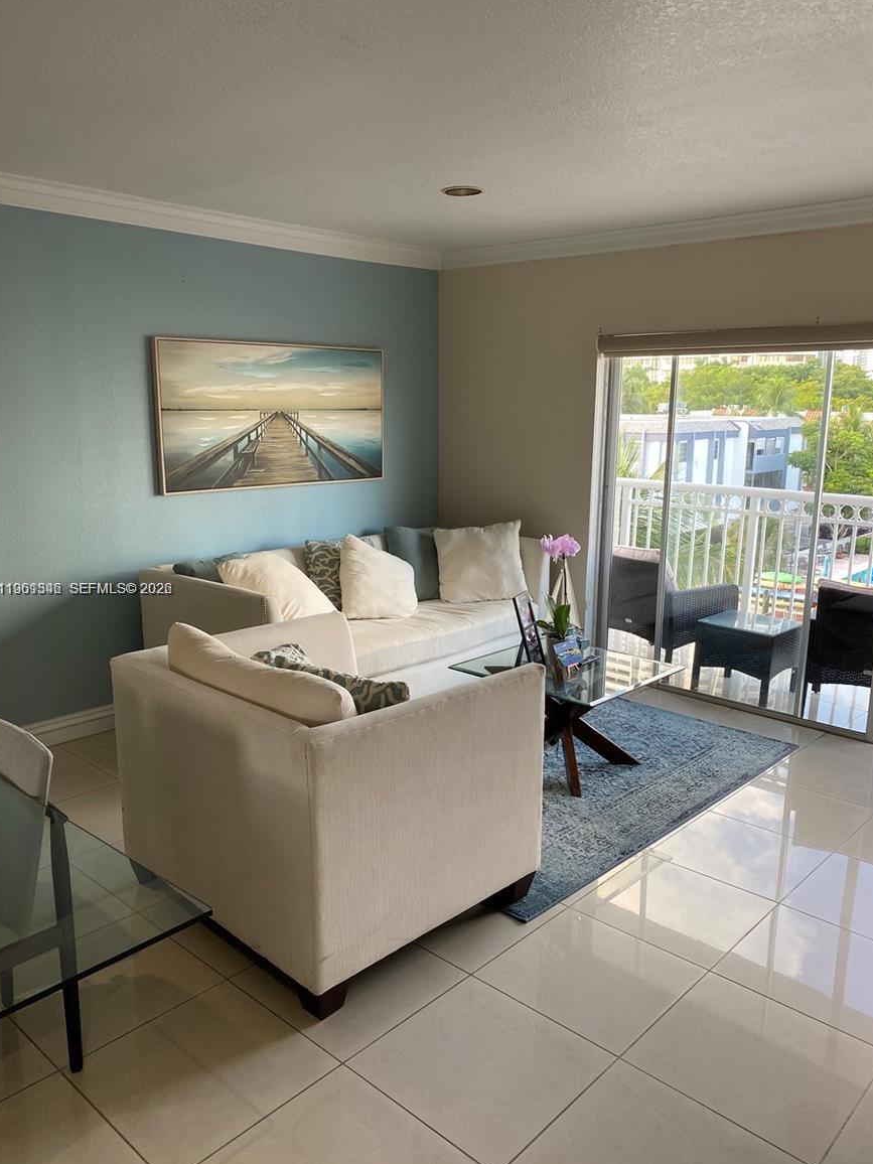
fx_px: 908
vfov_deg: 65.3
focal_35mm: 27
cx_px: 439
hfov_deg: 51.4
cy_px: 590
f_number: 1.8
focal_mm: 4.25
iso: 100
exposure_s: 1/120
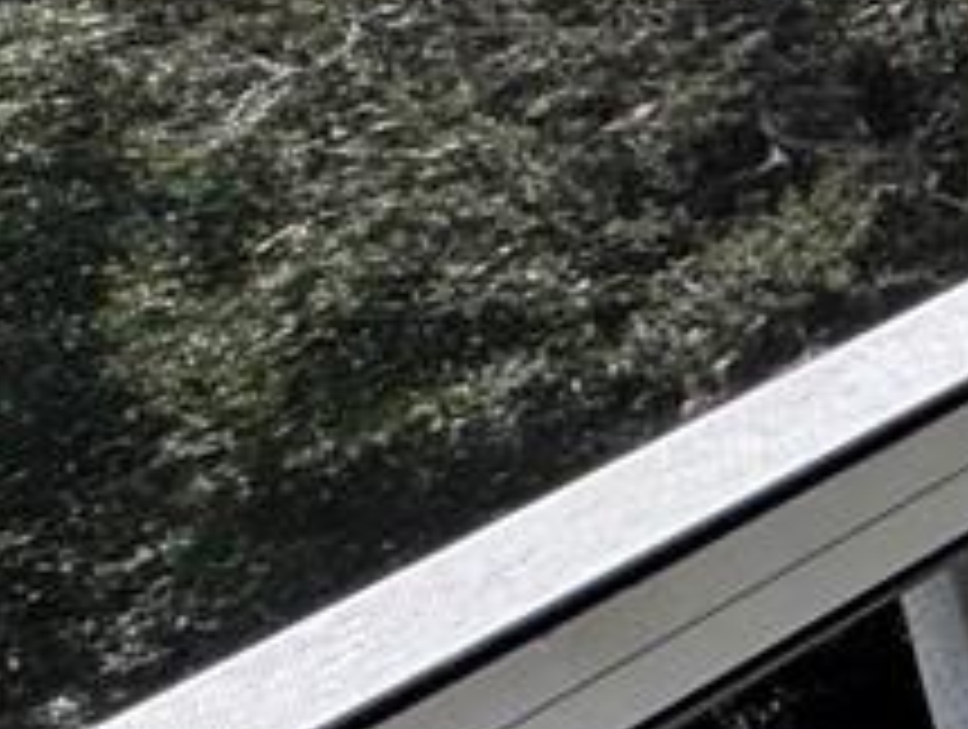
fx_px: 2913
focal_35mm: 104
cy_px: -752
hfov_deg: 9.1
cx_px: 3552
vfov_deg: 12.5
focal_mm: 2.22
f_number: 2.2
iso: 50
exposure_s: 1/1346
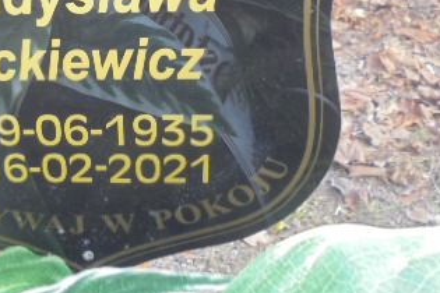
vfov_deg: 23.7
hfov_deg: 35.3
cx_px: 99
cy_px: 11
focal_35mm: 55
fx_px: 672
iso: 100
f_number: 3.5
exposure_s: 1/50
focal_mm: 4.6
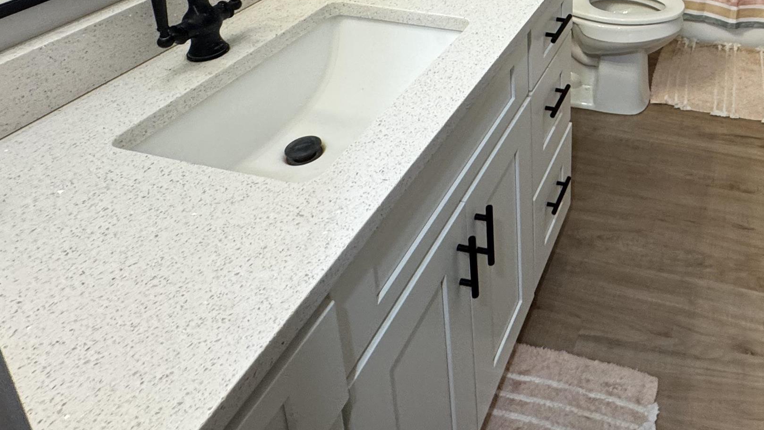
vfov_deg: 32.8
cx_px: 650
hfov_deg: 58.9
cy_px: -90
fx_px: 587
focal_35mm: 29
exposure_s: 1/60
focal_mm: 2.22
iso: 200
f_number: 2.2
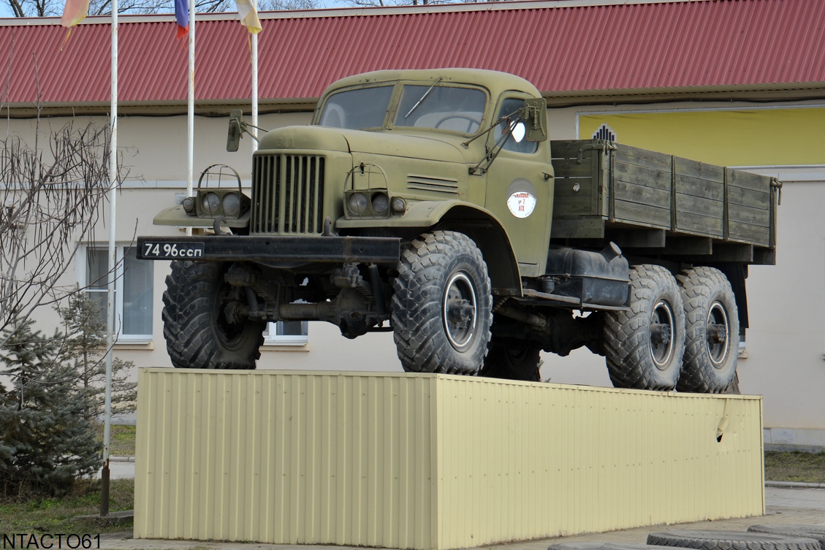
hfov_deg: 17.1
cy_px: 261
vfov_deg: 11.5
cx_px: 433
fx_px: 2739
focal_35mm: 120
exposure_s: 1/250
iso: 125
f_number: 8
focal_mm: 75
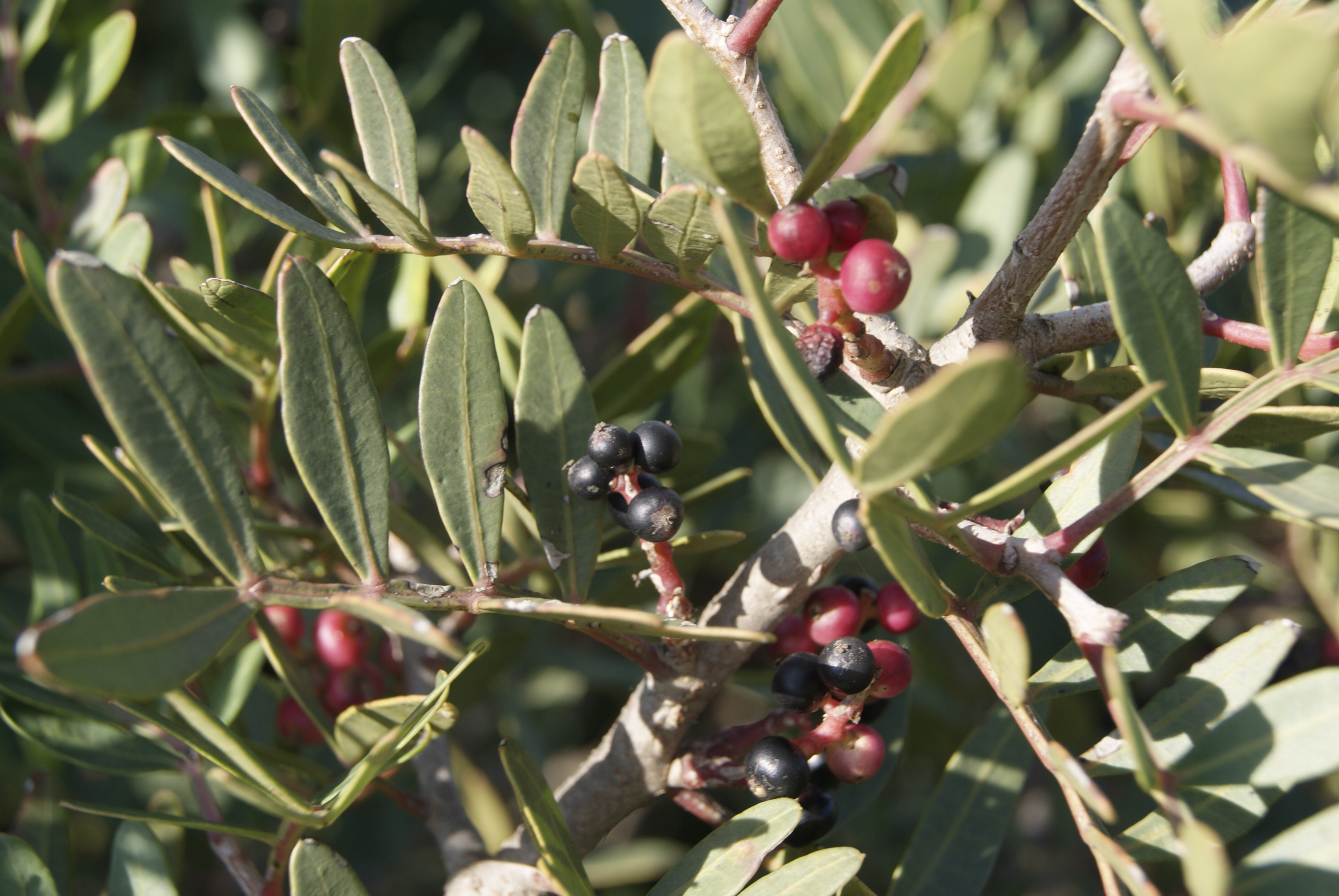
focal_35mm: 75
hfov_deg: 27.0
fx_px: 2793
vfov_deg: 18.2
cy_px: 448
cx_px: 670
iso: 100
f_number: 9
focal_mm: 50
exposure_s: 1/100
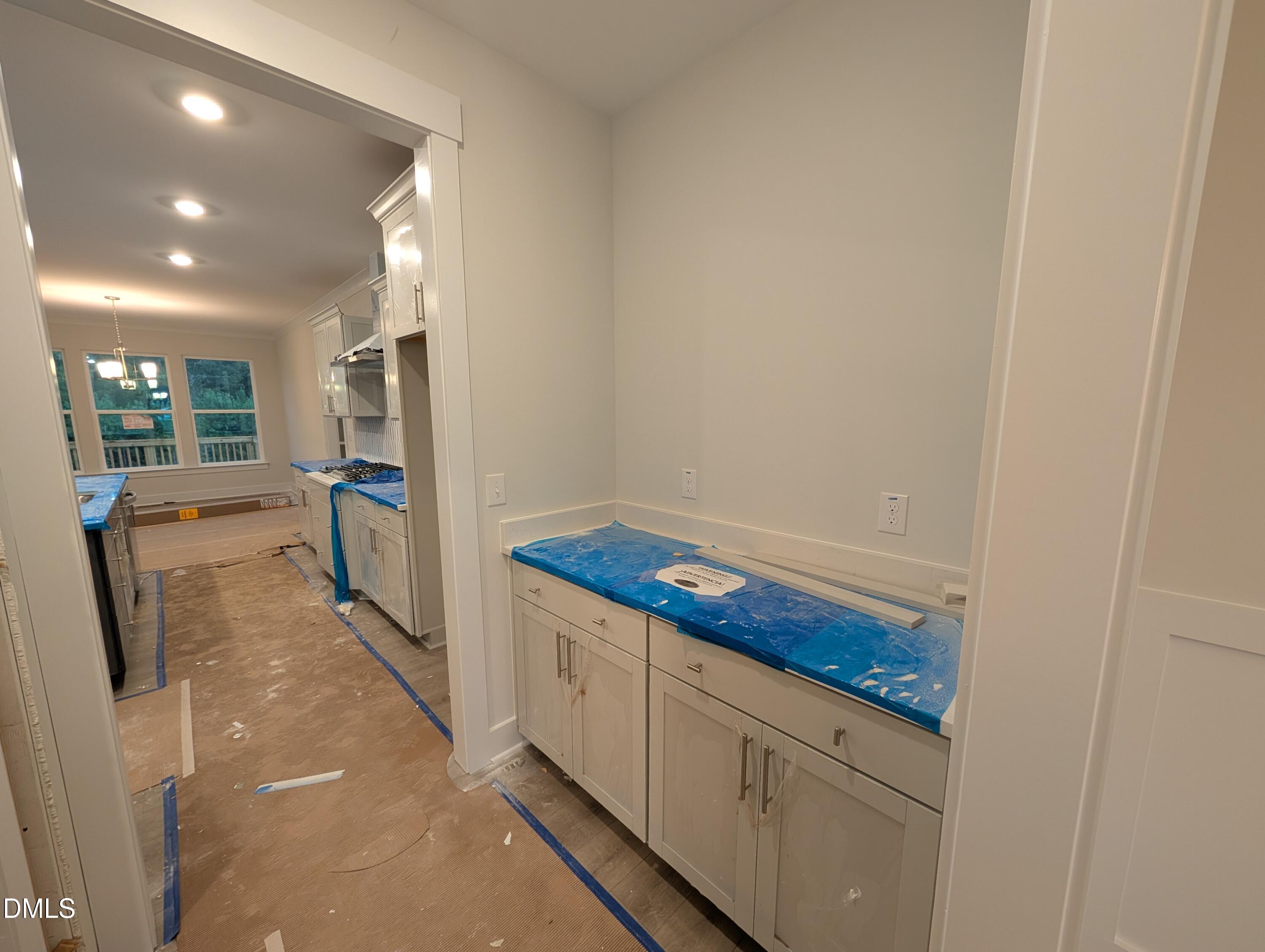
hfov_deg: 110.5
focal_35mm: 12
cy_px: 476
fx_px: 439
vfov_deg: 94.6
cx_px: 632
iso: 71
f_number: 1.7
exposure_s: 1/30
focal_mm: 2.02
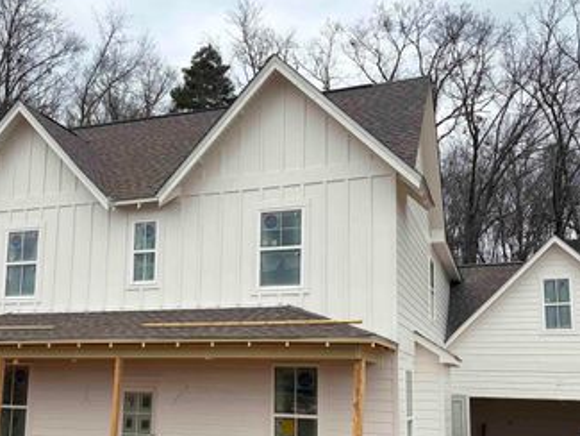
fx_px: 670
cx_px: 237
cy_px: 290
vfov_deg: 35.6
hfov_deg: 46.6
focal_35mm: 40
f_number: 1.6
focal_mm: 5.96
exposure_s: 1/2141
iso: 50
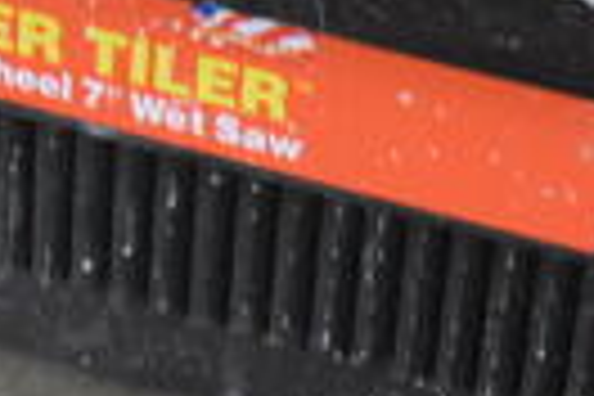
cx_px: 112
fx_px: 2628
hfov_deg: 12.8
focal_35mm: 159
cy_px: -279
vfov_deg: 8.3
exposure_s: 1/250
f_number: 3.8
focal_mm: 23
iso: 800
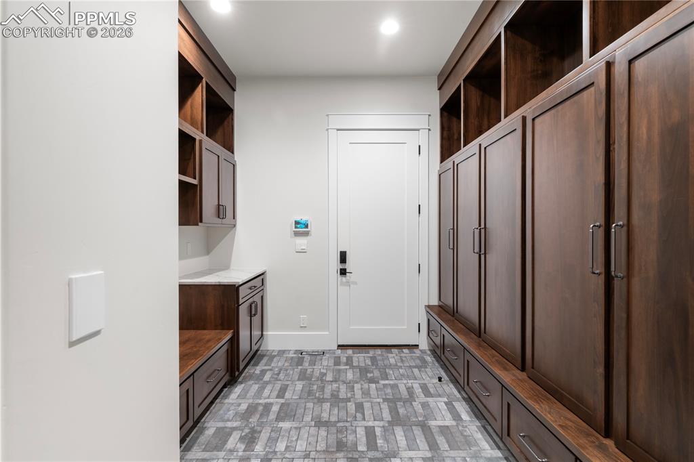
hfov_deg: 93.3
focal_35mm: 17
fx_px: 328
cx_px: 347
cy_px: 231
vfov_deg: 70.4
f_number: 8
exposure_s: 4
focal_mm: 17
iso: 500
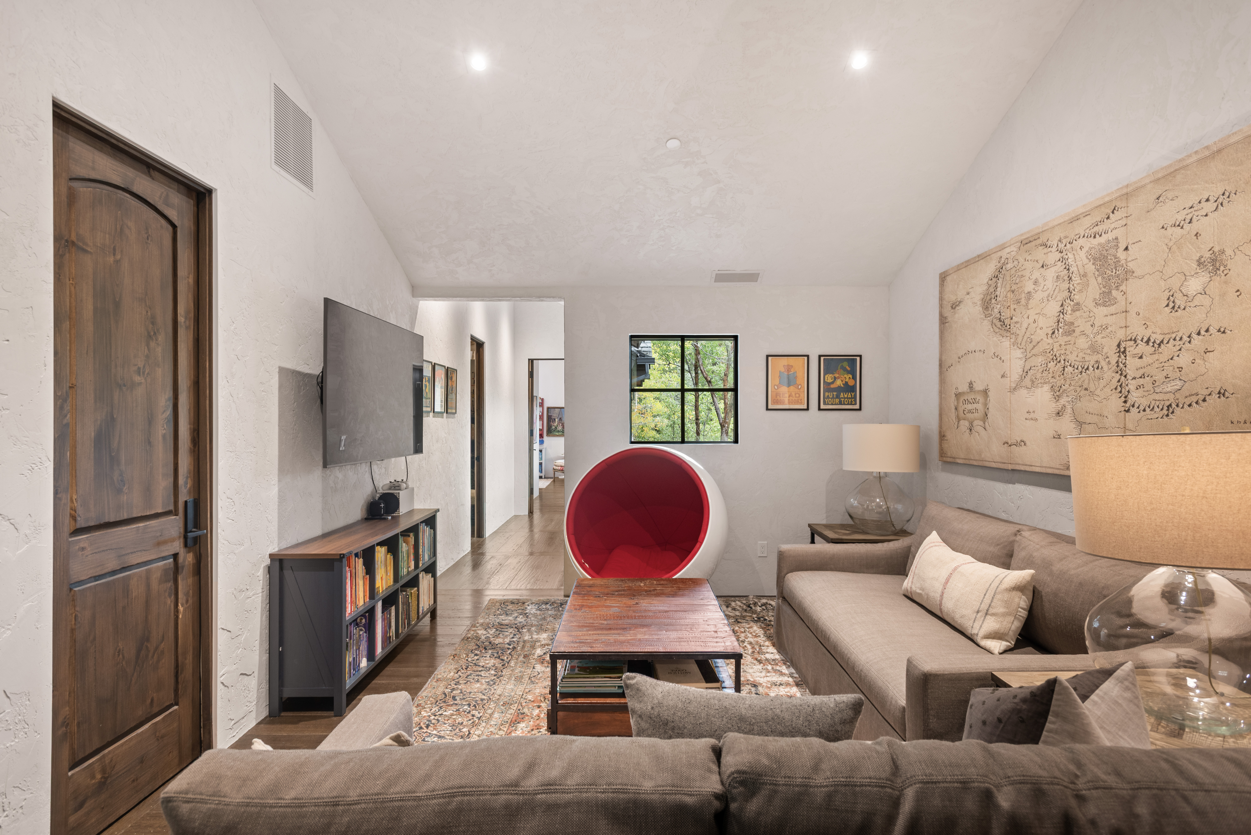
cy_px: 418
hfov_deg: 84.0
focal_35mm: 20
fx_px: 695
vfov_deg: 62.0
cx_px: 626
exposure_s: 1/1.67
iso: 200
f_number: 7.1
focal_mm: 20
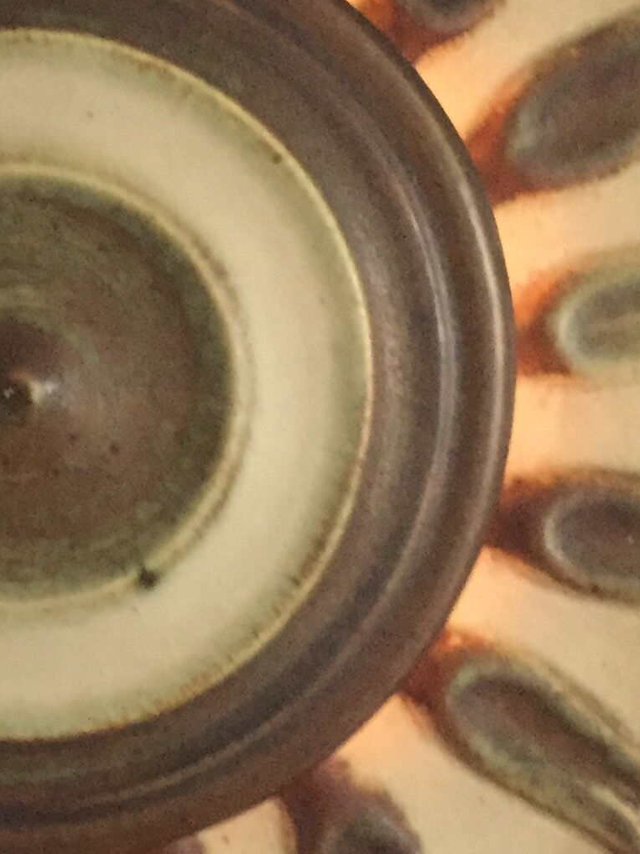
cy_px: 277
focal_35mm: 93
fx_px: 2294
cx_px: 33
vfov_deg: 21.0
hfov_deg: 15.6
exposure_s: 1/17
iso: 400
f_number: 2.2
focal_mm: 4.15
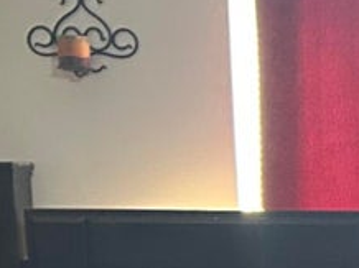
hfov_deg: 11.1
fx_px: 1689
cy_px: 543
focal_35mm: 163
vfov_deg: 8.6
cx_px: 712
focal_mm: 5.7
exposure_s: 1/40
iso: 640
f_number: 1.5
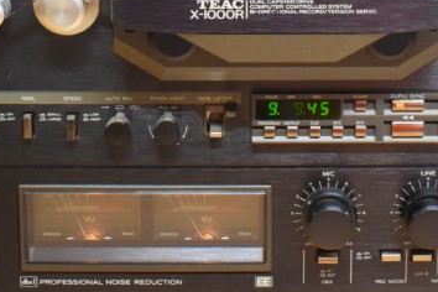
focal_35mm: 115
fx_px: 1393
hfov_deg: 17.8
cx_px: 276
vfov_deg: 11.6
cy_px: -103
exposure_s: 1/125
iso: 3200
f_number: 4
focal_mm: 25
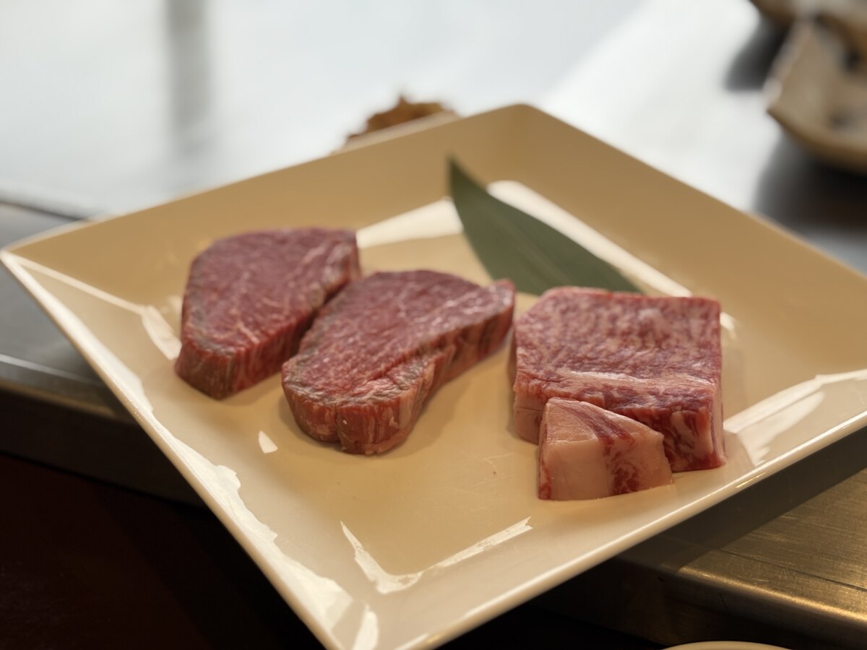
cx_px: 434
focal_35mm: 52
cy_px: 325
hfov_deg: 36.8
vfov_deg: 28.0
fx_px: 1302
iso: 32
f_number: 1.6
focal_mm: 5.96
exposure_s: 1/173
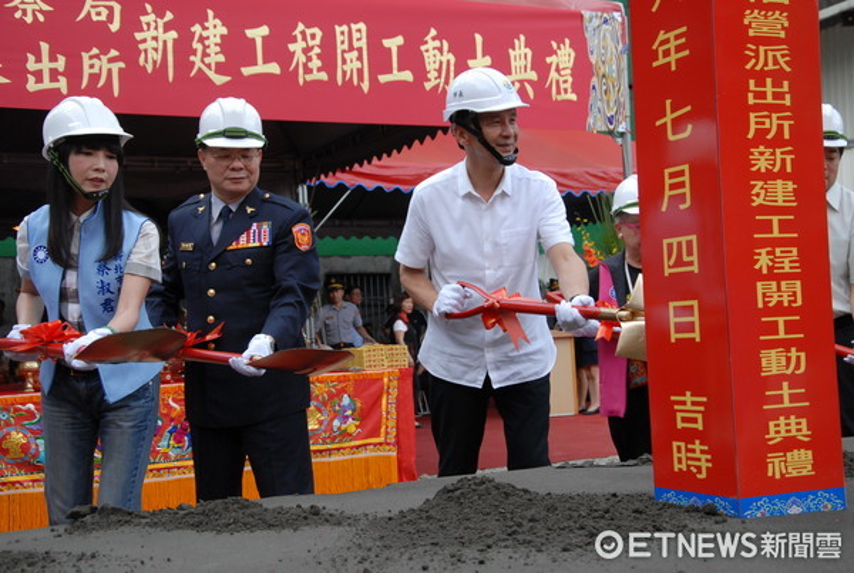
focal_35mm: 52
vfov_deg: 25.9
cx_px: 427
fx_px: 1248
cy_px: 286
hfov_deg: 37.8
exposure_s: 1/350
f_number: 5.6
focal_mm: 35
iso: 400
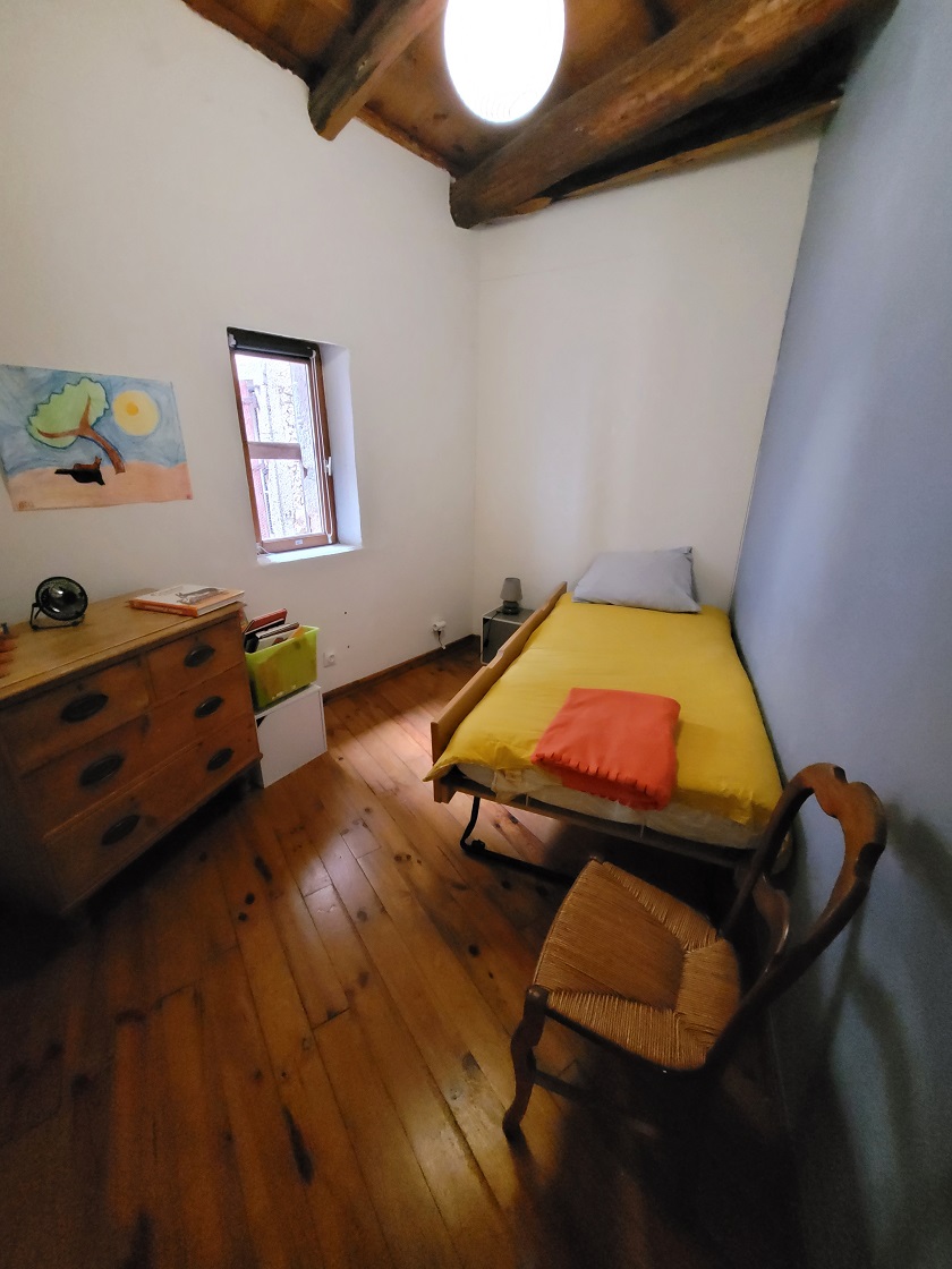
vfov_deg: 106.2
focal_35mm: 13
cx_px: 476
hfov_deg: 89.9
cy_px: 634
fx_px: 477
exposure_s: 1/25
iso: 2000
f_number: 2.2
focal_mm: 1.74
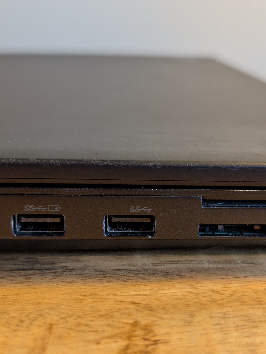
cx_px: 135
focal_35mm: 45
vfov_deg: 41.8
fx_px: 461
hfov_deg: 32.2
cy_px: 217
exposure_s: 1/50
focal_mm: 6.9
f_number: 1.68
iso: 85
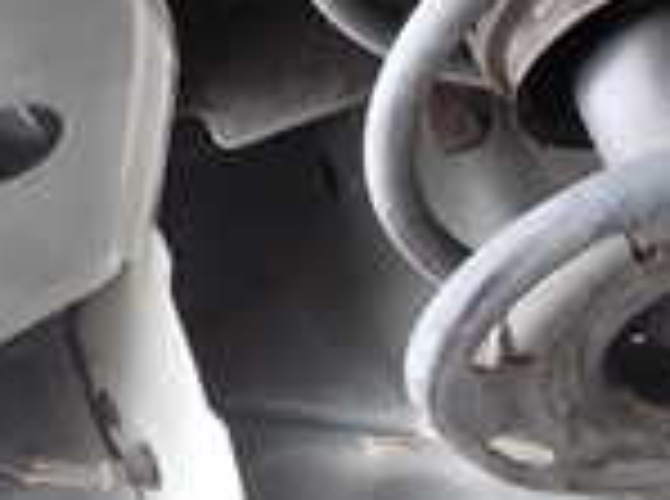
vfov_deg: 14.4
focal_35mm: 101
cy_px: 495
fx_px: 1950
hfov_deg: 18.7
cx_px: 751
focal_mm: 4.5
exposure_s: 1/100
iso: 100
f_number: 2
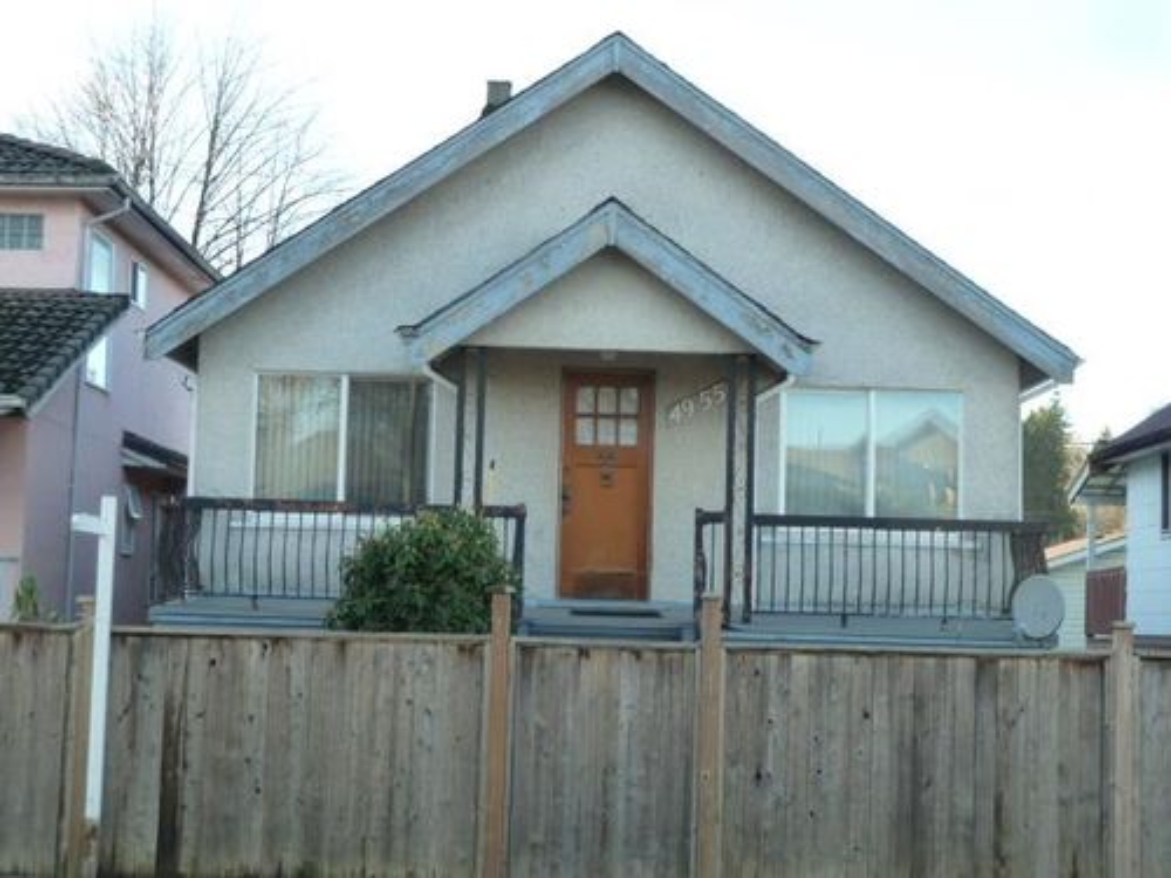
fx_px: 2131
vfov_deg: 23.3
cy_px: 439
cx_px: 586
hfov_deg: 30.7
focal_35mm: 63
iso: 125
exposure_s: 1/80
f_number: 4
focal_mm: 10.3
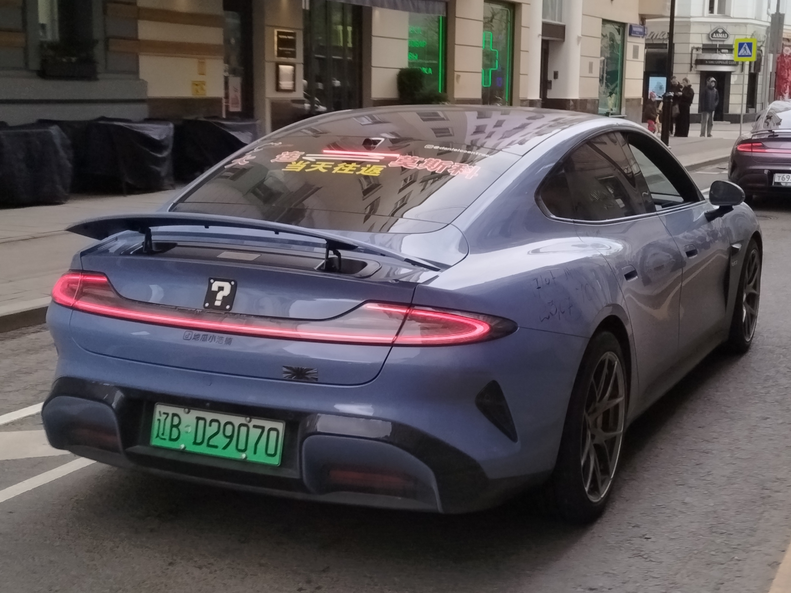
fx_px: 548
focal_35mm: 24
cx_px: 396
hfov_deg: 71.6
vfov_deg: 56.8
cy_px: 296
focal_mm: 5.31
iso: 50
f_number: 1.7
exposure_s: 1/238
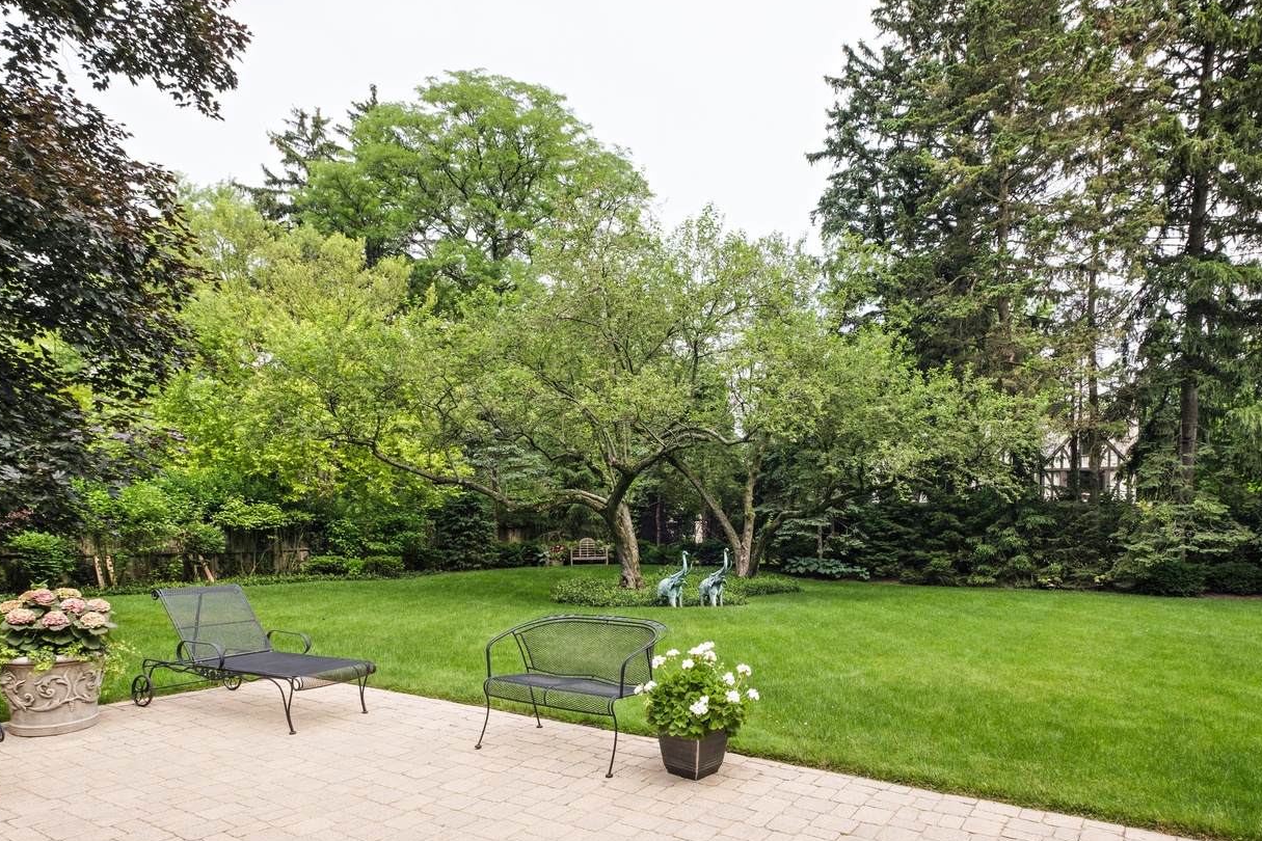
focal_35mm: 20
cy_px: 549
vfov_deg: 60.7
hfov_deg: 83.7
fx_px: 701
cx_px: 693
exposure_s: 1/140
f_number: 8
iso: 200
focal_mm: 10
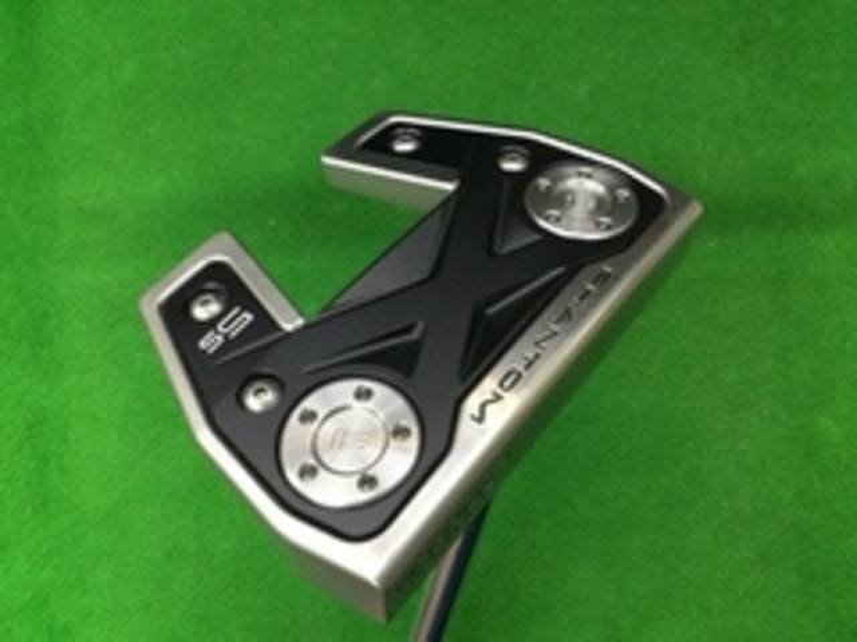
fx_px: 767
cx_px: 428
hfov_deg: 58.4
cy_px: 321
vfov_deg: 45.4
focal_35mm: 31
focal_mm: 3.3
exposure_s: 1/30
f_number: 2.4
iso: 100
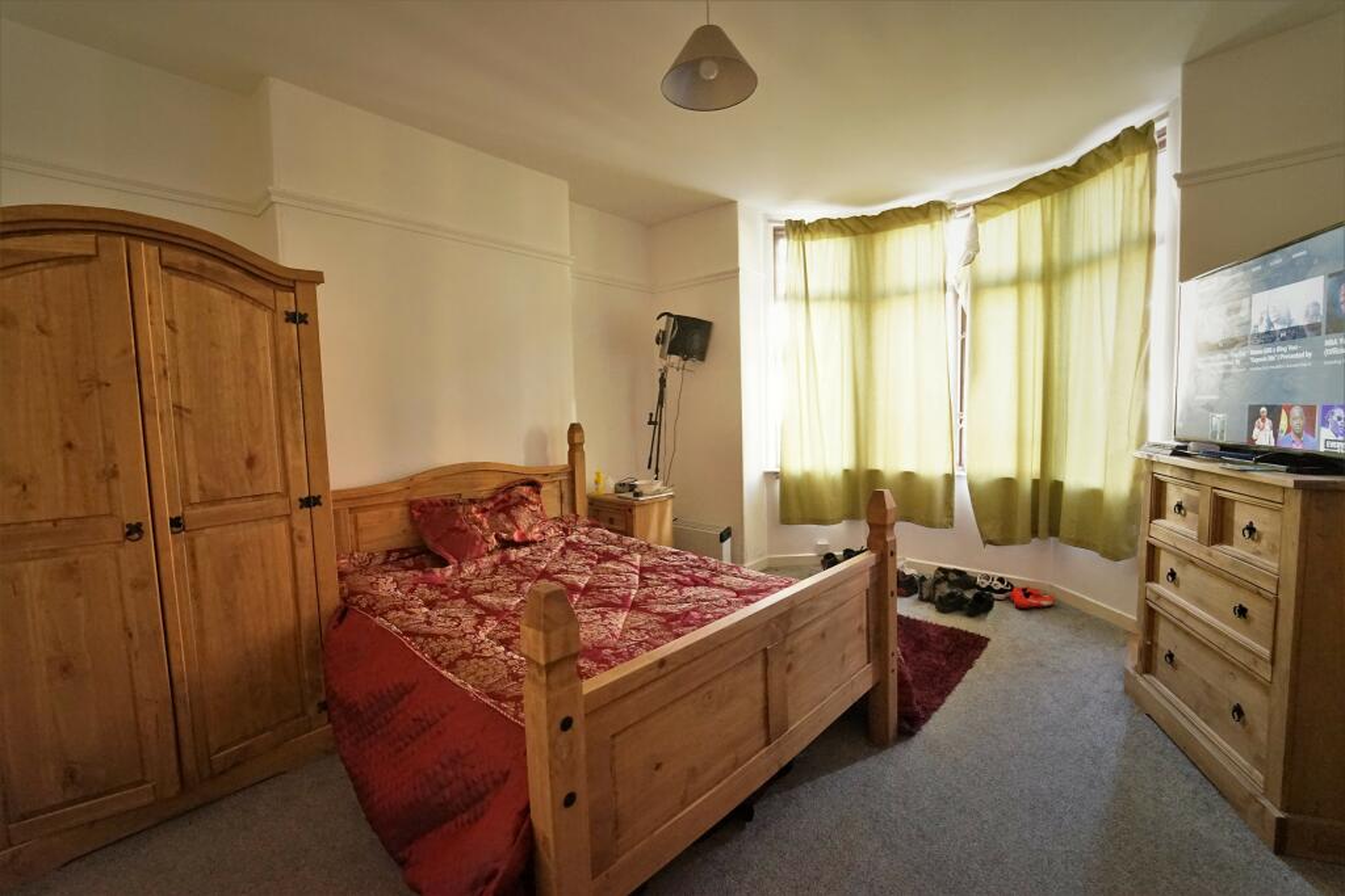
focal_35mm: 14
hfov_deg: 104.2
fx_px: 523
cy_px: 448
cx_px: 672
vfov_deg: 81.2
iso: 5000
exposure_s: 1/40
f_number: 3.5
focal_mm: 14
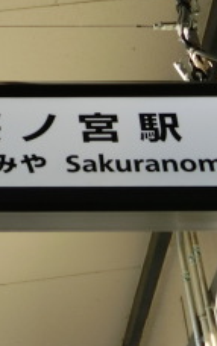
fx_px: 953
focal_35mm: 101
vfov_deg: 20.1
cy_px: 27
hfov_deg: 12.7
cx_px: -26
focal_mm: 6
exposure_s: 1/400
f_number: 3.9
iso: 80
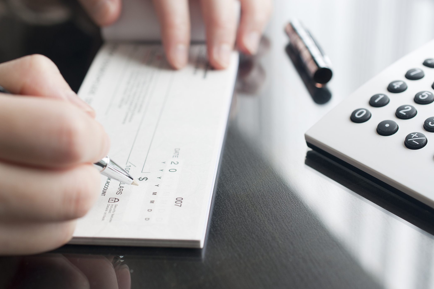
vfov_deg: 22.3
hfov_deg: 32.9
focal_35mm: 61
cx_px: 217
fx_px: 735
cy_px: 146
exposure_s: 1/80
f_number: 4.5
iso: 100
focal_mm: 40
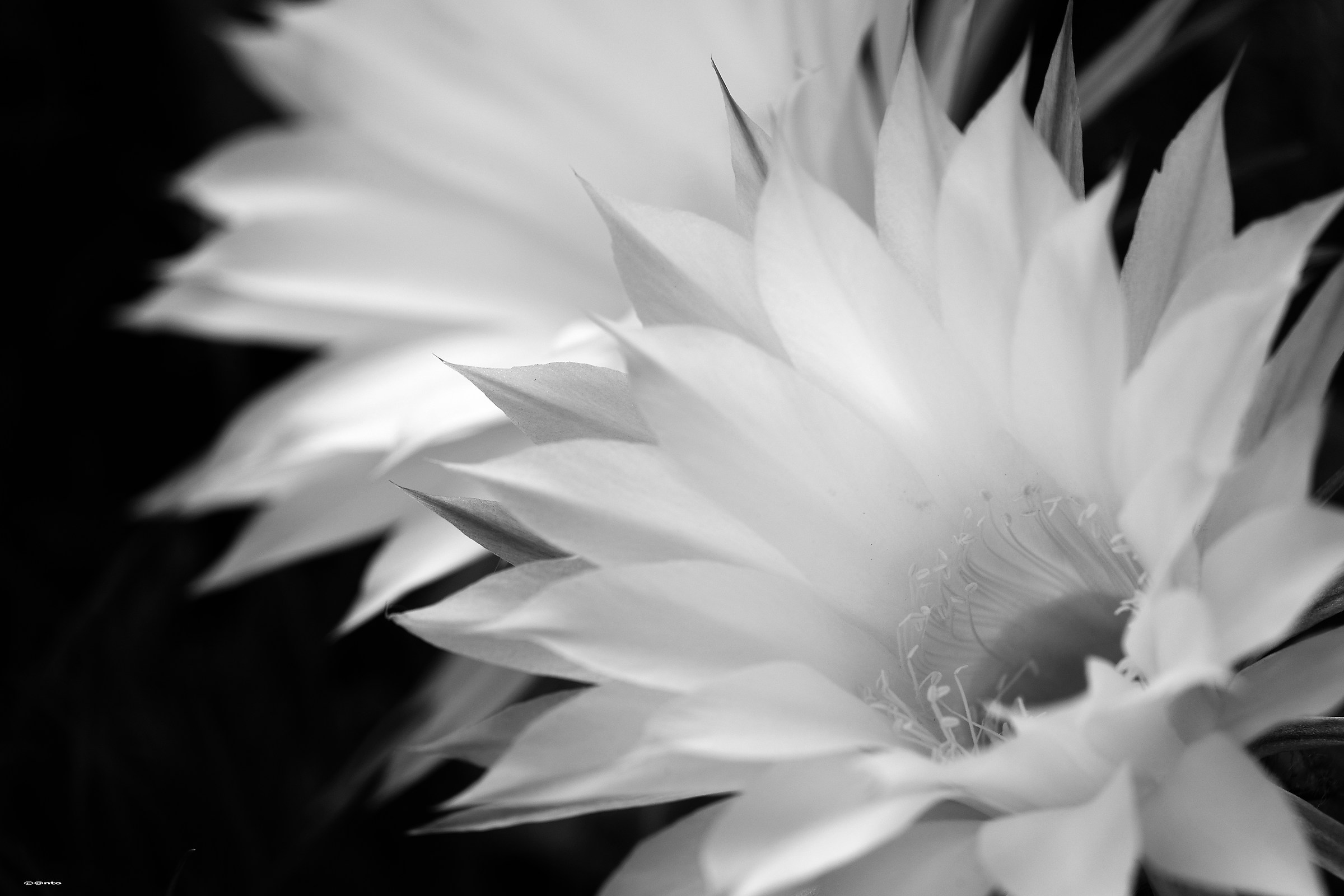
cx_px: 672
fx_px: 11199
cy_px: 448
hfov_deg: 6.9
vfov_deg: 4.6
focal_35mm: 300
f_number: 4.8
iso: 200
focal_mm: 200
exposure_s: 1/90
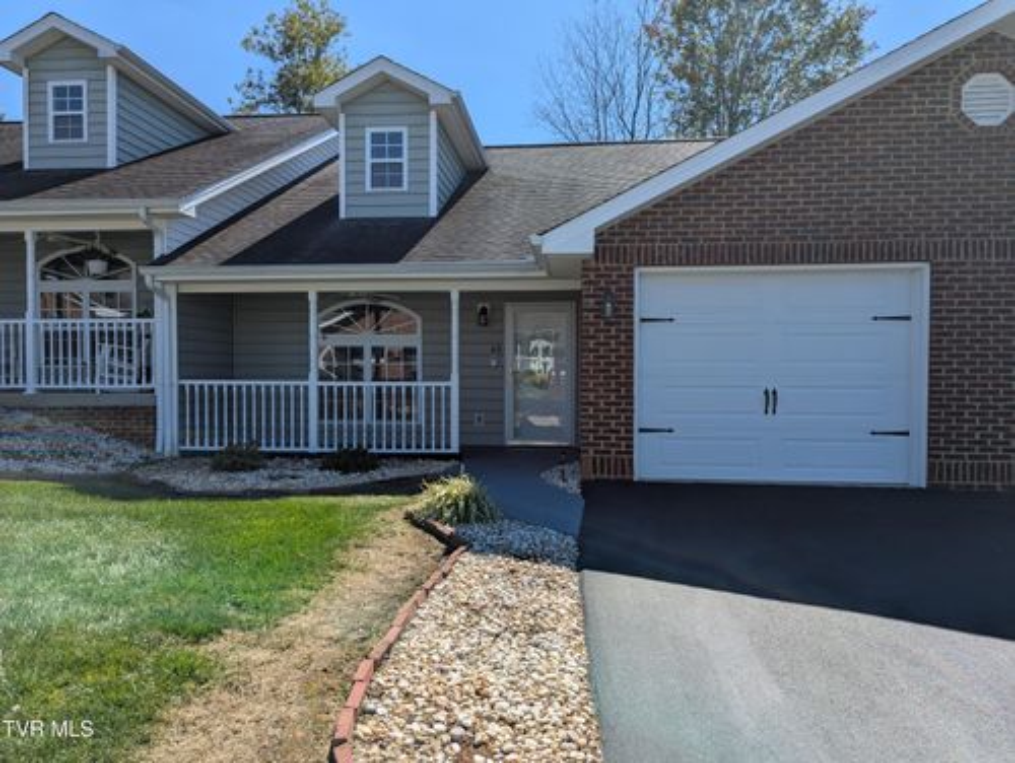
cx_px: 508
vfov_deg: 56.9
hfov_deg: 71.5
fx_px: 704
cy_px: 382
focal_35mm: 24
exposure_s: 1/2309
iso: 48
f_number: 1.85
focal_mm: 6.81
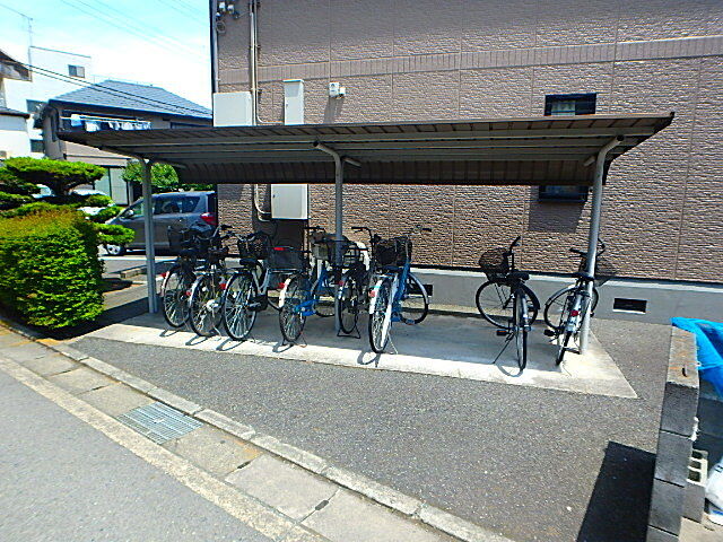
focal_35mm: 21
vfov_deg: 63.4
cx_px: 362
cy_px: 271
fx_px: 439
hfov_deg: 79.0
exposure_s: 1/640
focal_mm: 3.7
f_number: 3.5
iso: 125
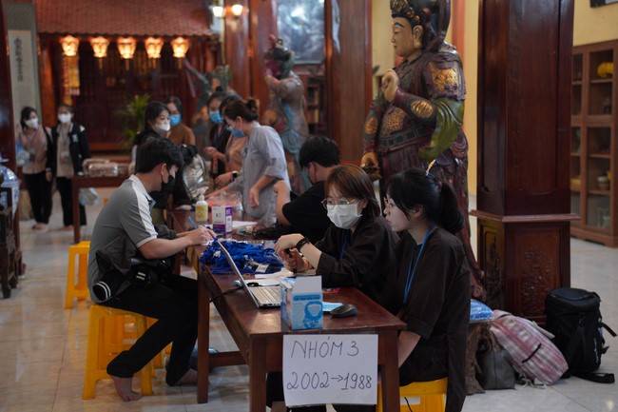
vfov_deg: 23.0
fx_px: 1013
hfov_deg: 33.9
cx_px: 309
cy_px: 206
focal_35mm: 59
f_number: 2.8
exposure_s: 1/200
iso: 6400
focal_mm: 59
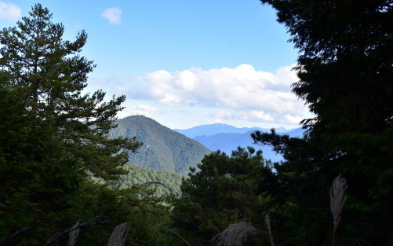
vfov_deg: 25.8
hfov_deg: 40.3
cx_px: 193
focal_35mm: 50
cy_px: 130
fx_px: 535
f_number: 8
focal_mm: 48
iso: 100
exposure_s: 1/100
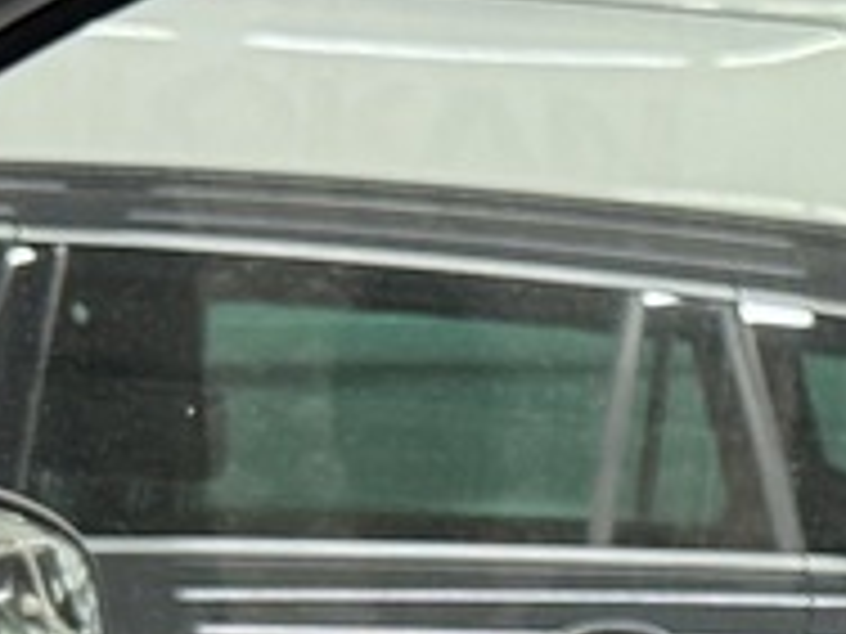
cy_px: 1466
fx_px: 4497
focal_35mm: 184
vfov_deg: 7.6
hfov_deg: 9.9
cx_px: 1728
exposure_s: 1/50
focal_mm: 6.76
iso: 160
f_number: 1.78
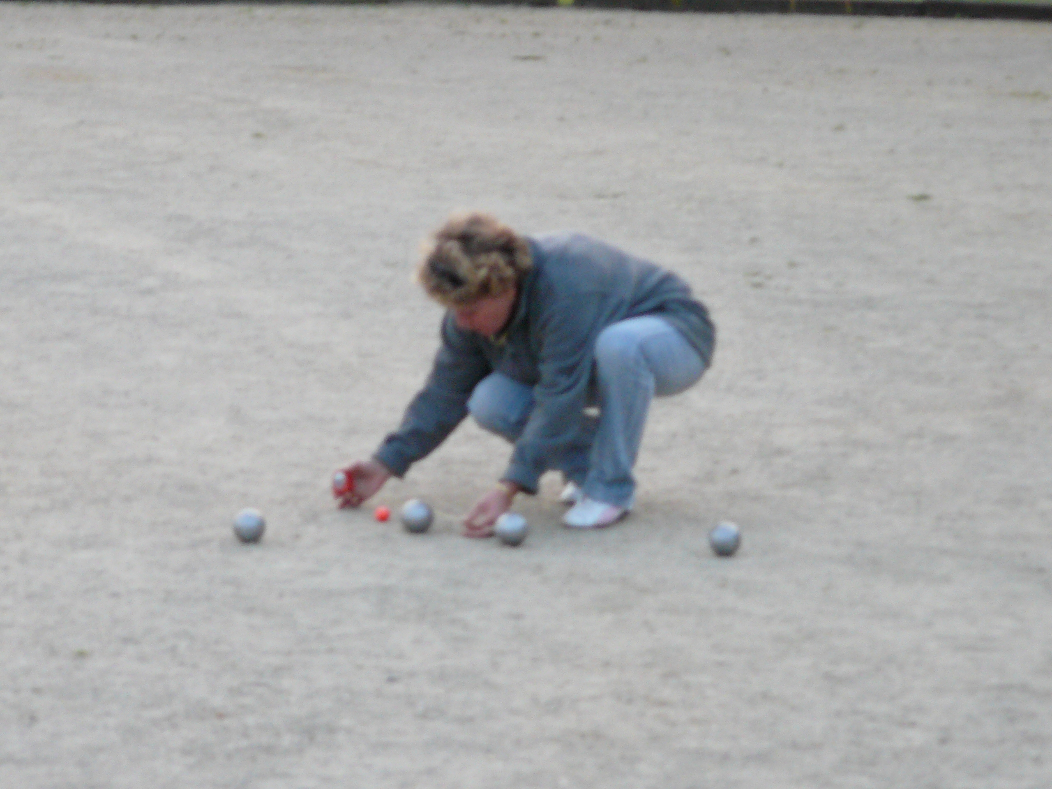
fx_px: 4437
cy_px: 394
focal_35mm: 146
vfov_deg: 10.2
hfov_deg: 13.5
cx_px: 526
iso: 200
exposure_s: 1/30
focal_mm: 20.3
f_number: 3.2
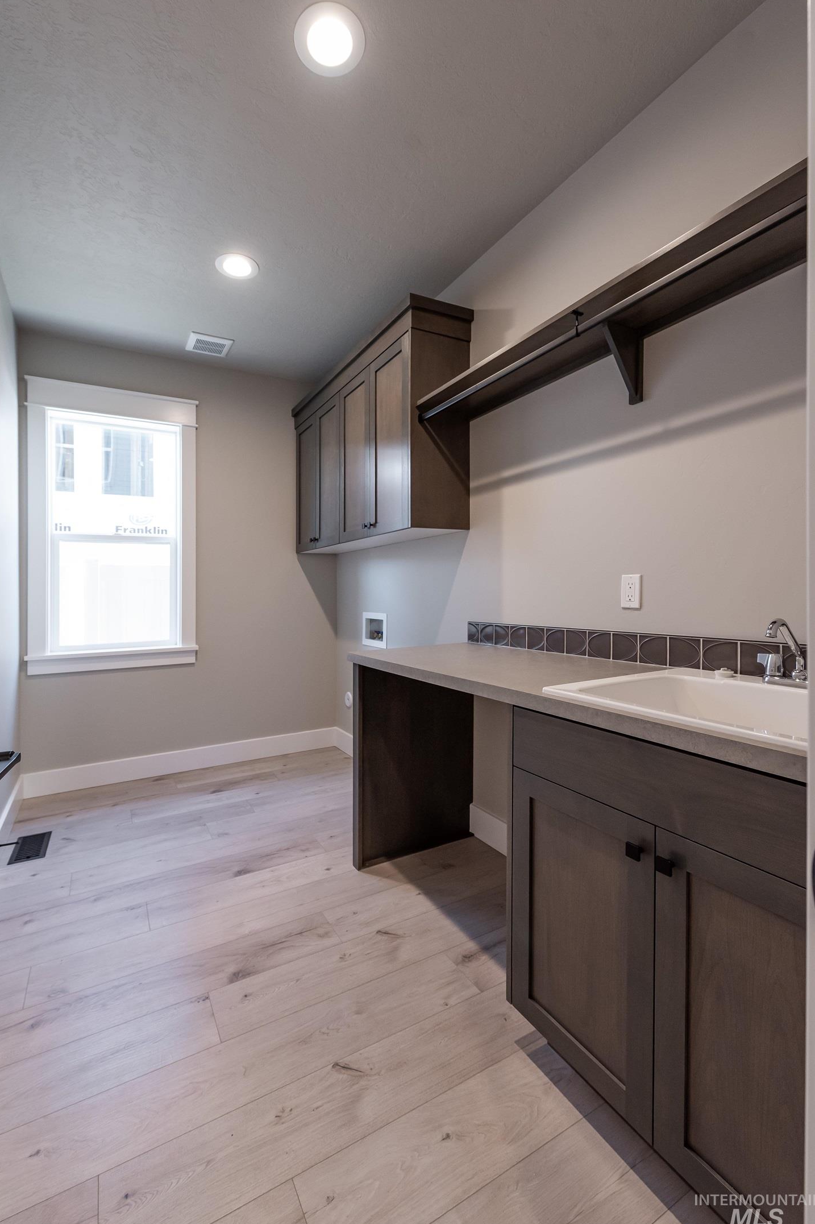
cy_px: 604
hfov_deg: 77.3
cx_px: 388
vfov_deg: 100.4
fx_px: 509
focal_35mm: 15
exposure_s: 1/50
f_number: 5
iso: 1250
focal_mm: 14
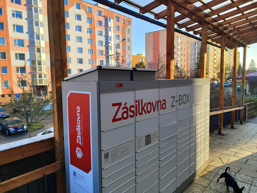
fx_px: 178
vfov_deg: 56.8
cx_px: 128
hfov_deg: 71.6
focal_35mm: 24
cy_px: 96
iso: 50
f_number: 1.89
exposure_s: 1/252
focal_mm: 5.89
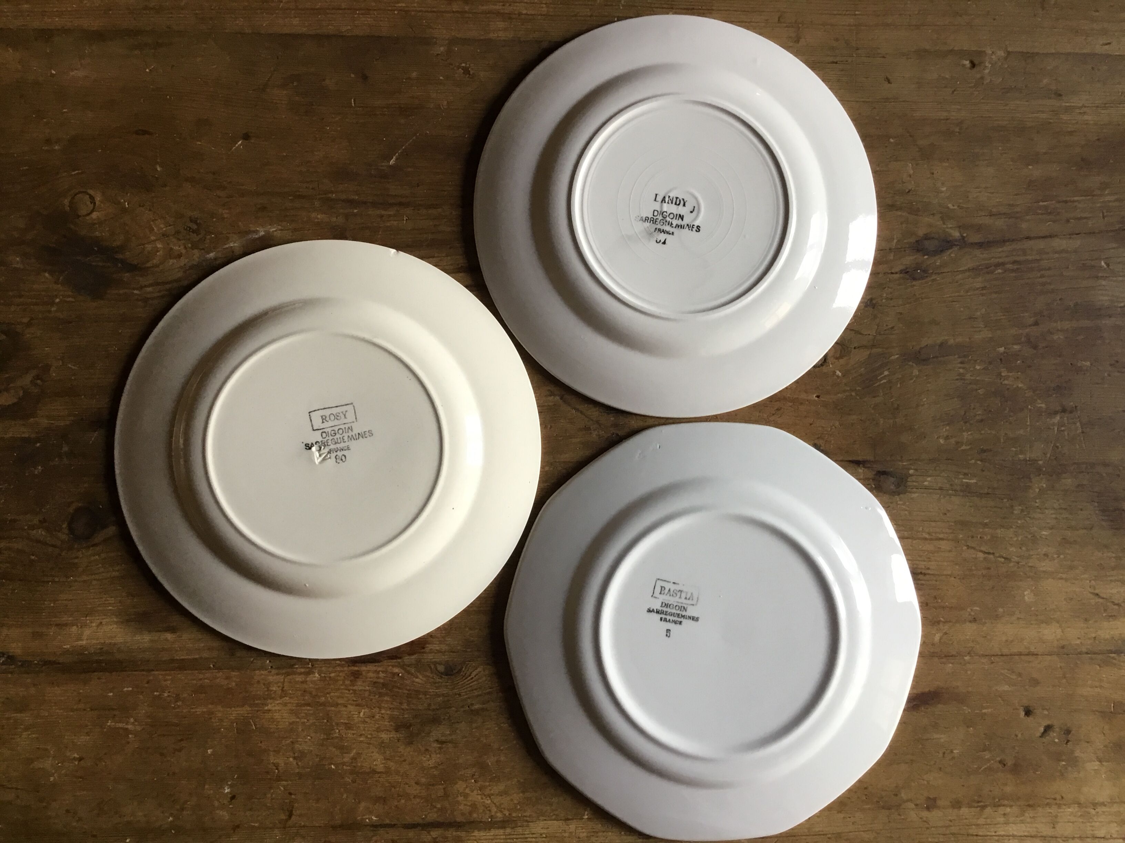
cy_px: 422
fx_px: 1007
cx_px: 562
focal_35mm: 31
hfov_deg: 58.4
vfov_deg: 45.4
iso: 40
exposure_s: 1/33
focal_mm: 3.3
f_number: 2.4
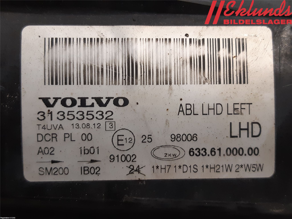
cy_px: 110
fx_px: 219
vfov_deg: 53.1
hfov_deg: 67.3
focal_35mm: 26
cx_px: 146
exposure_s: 1/50
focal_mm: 3.93
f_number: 1.7
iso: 125
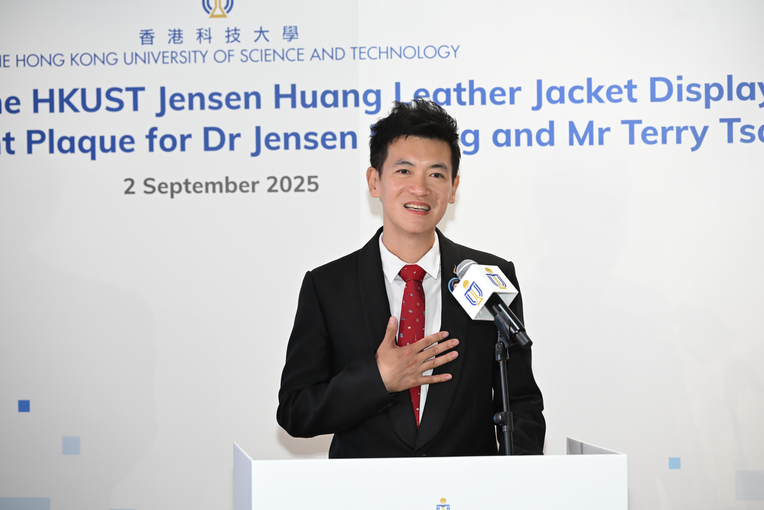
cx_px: 382
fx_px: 2440
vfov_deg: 11.9
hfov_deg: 17.8
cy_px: 255
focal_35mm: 115
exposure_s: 1/200
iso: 2500
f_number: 5
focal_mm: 115
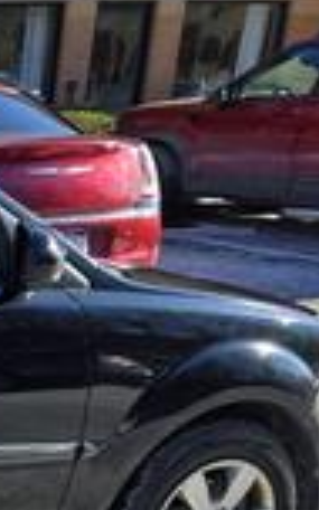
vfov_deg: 24.2
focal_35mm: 81
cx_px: -440
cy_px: 530
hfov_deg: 12.6
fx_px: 1127
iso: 12
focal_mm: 6.3
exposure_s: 1/272
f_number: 1.7
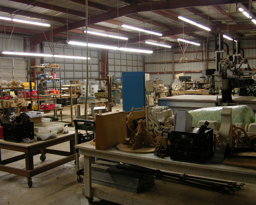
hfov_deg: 49.1
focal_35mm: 37
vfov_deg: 40.1
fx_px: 280
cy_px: 102
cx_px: 132
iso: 50
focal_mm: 8.9
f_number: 2.8
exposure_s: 1/4
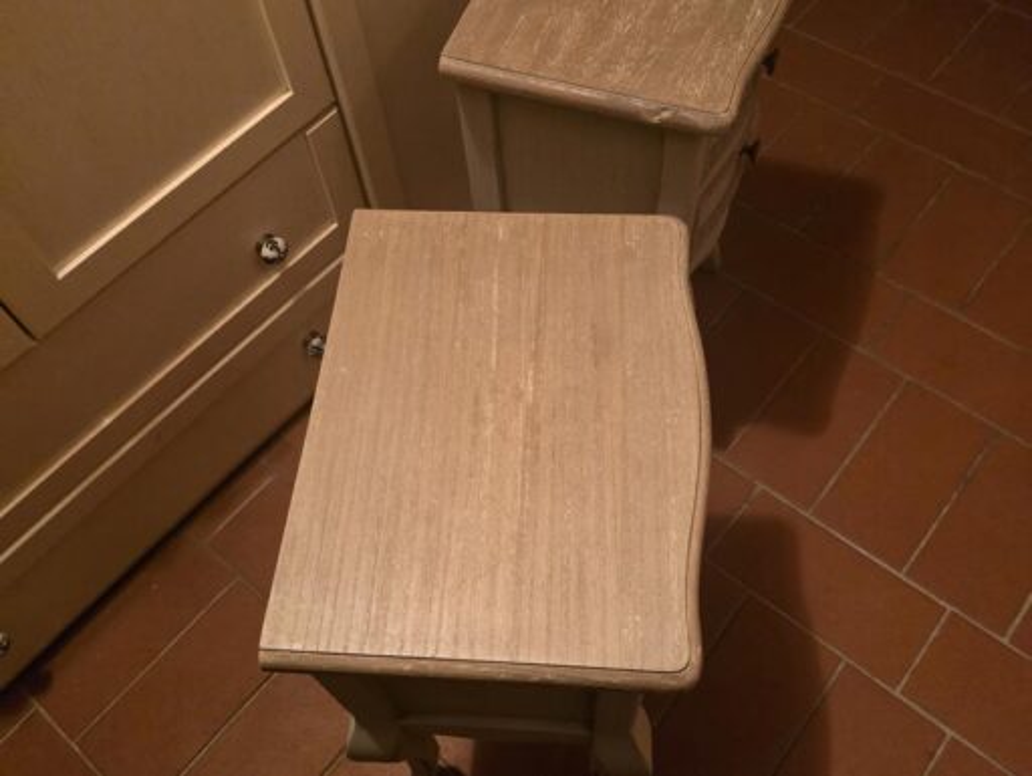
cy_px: 388
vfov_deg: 59.0
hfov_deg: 73.9
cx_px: 516
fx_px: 686
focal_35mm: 23
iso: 1600
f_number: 1.7
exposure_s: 1/100
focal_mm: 6.3
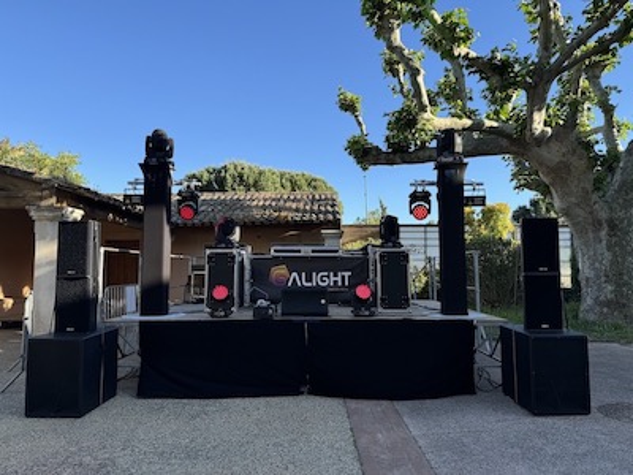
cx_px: 316
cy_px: 238
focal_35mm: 24
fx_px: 439
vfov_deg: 56.8
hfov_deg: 71.6
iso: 80
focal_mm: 6.76
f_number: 1.78
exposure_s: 1/1311
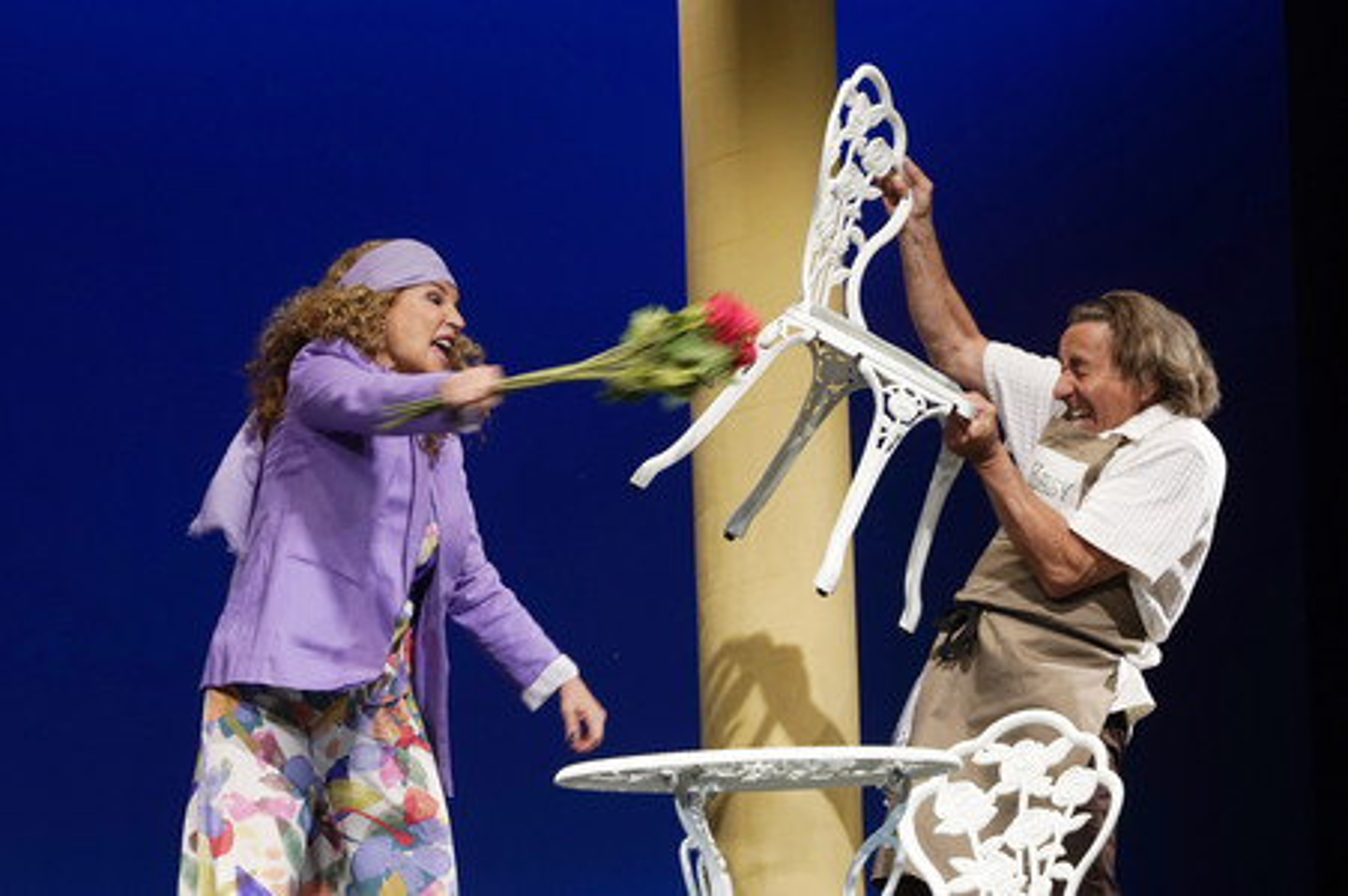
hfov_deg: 15.3
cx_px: 674
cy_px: 448
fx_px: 5014
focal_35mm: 134
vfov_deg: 10.2
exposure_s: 1/160
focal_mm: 134
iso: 1600
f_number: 8
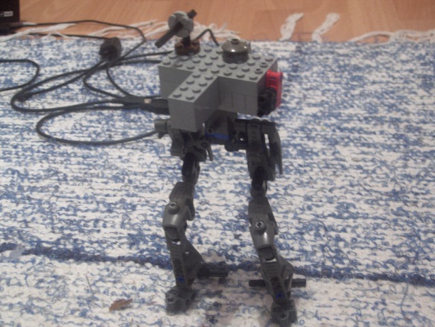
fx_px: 880
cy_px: 164
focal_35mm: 70
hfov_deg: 27.8
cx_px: 218
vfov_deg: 21.0
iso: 100
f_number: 3.5
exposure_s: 1.22
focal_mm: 14.3
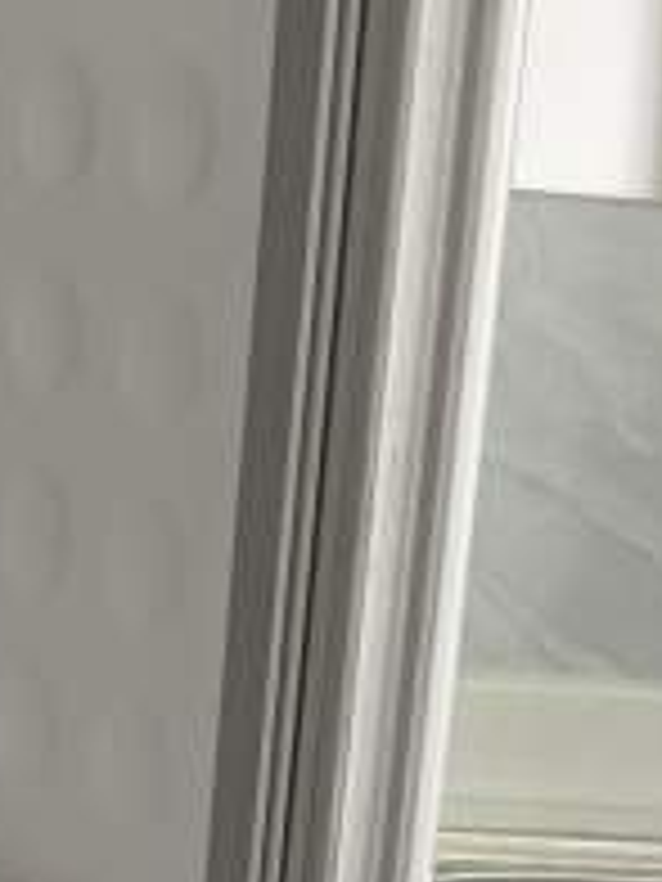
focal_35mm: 125
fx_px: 3187
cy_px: 1388
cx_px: 149
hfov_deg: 11.8
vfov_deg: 14.5
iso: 263
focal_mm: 8.67
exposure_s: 1/100
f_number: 1.75
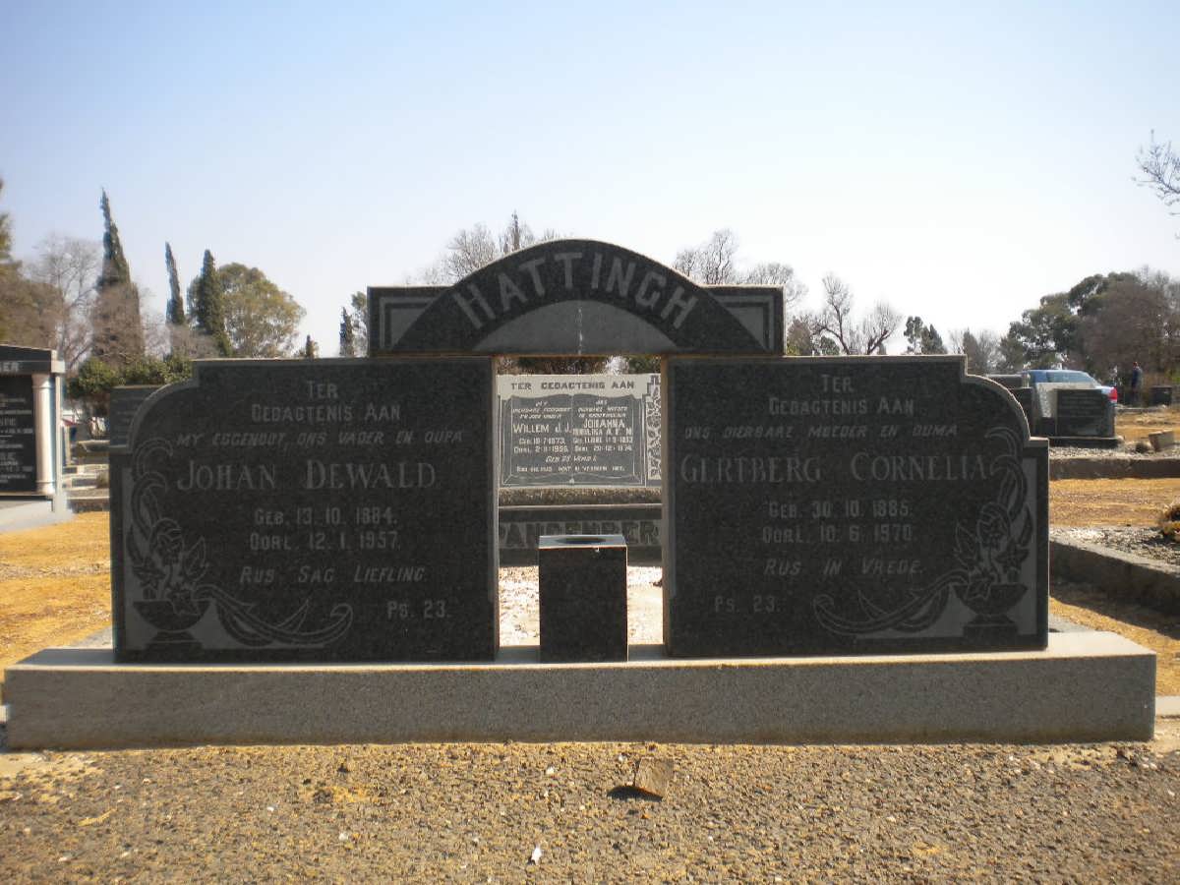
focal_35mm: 35
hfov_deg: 52.6
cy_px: 442
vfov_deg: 40.7
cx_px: 590
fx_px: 1193
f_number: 4.6
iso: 80
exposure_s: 1/386
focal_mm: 6.3
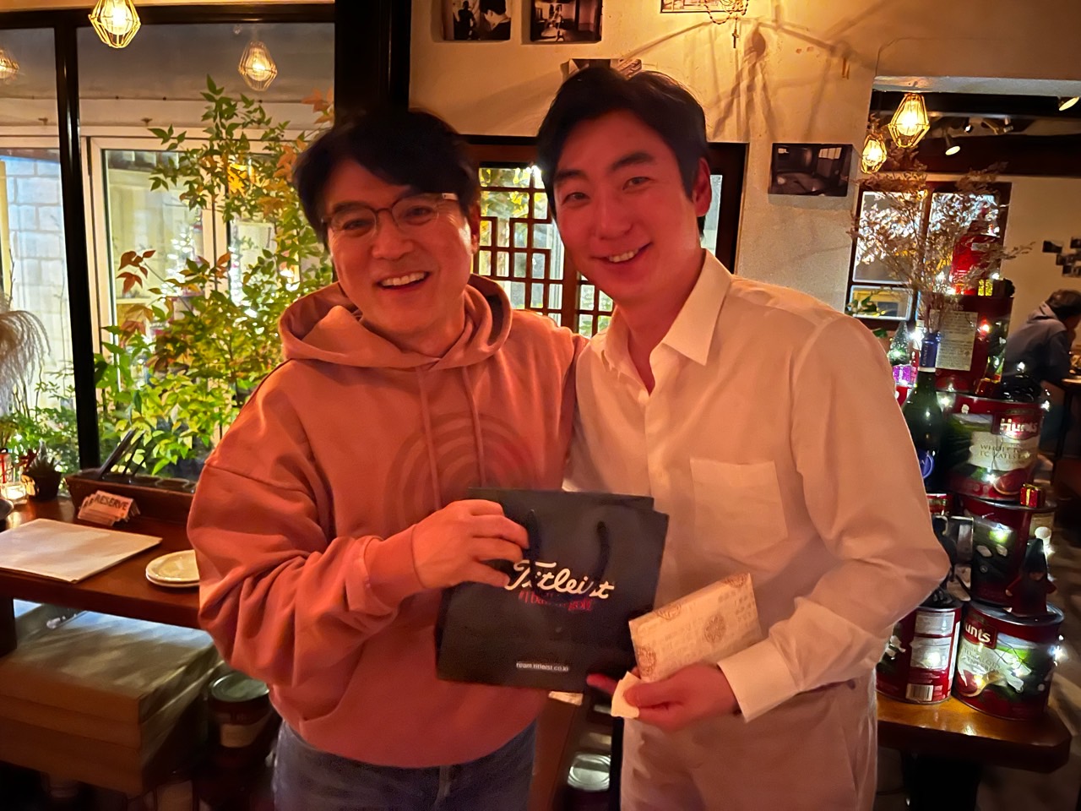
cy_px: 406
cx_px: 540
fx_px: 812
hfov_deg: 67.3
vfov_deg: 53.1
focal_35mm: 26
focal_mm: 5.1
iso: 2000
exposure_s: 1/15
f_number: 1.6
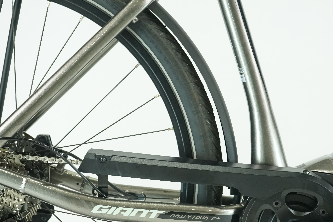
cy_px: 160
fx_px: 795
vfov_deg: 15.8
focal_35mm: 86
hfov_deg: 23.6
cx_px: 185
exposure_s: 1/200
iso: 2500
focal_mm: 57
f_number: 5.6
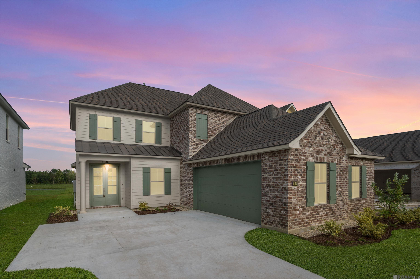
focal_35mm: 18
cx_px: 210
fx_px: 210
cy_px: 140
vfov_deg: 67.3
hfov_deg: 90.0
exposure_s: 1/320
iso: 320
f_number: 10
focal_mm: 18
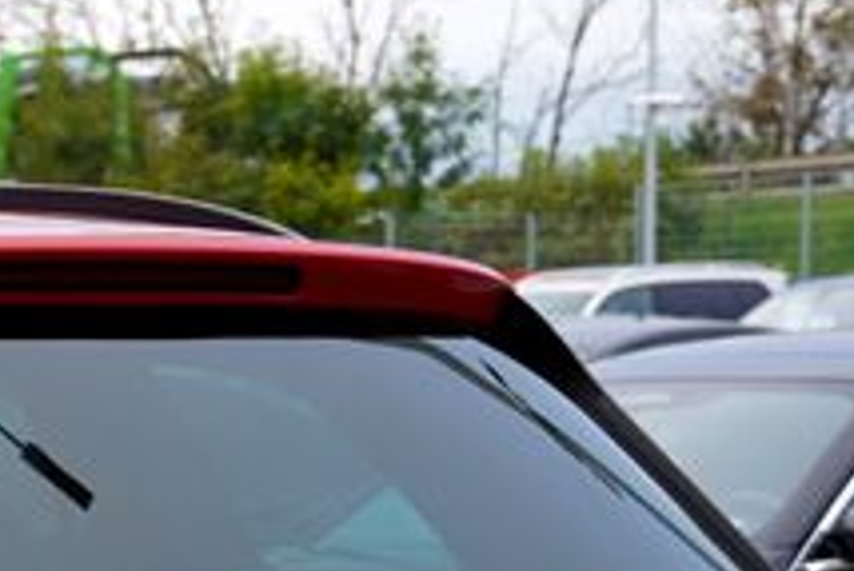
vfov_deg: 8.4
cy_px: 988
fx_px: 3751
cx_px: -415
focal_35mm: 158
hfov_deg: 12.4
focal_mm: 33
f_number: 5
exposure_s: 1/125
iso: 100
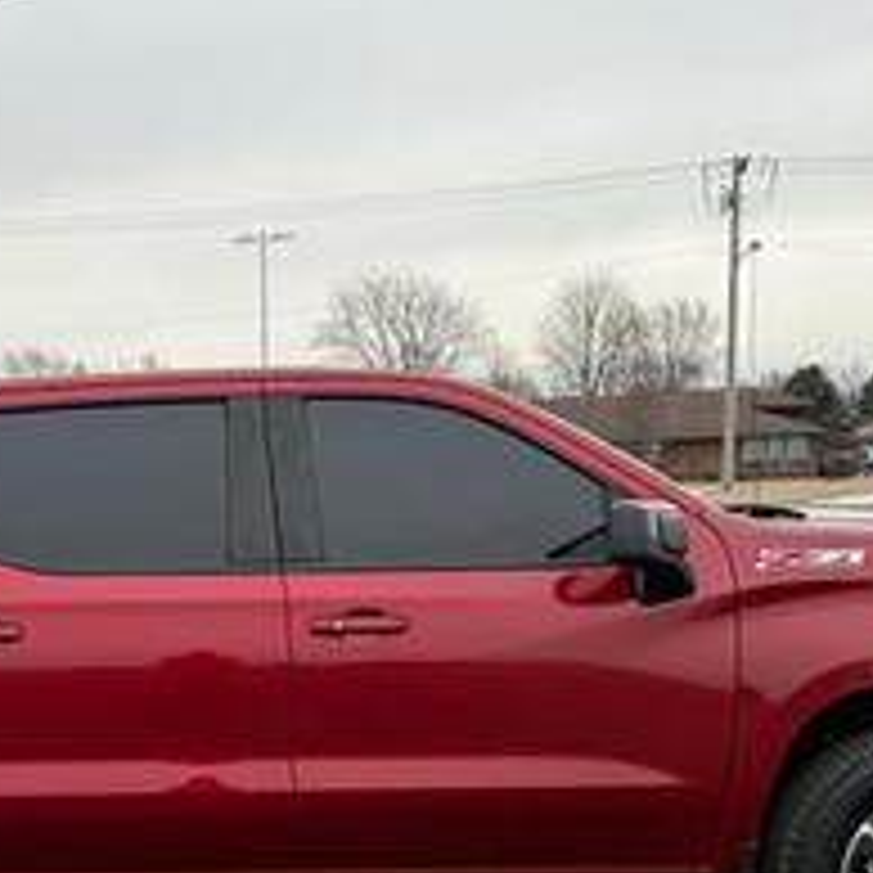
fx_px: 1569
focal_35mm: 55
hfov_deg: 30.0
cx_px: 126
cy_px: 680
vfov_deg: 30.4
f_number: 1.78
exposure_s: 1/3279
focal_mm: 6.76
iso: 80
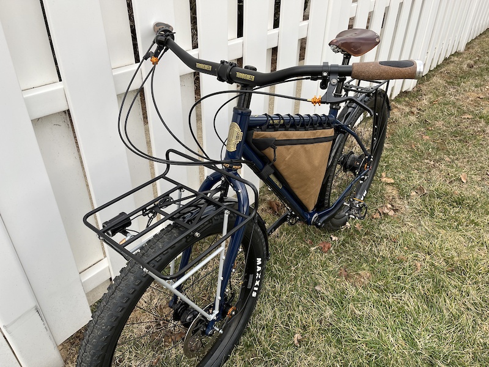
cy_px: 184
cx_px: 244
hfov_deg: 67.3
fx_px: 367
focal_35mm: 26
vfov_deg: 53.1
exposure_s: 1/504
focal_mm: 5.1
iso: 50
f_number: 1.6
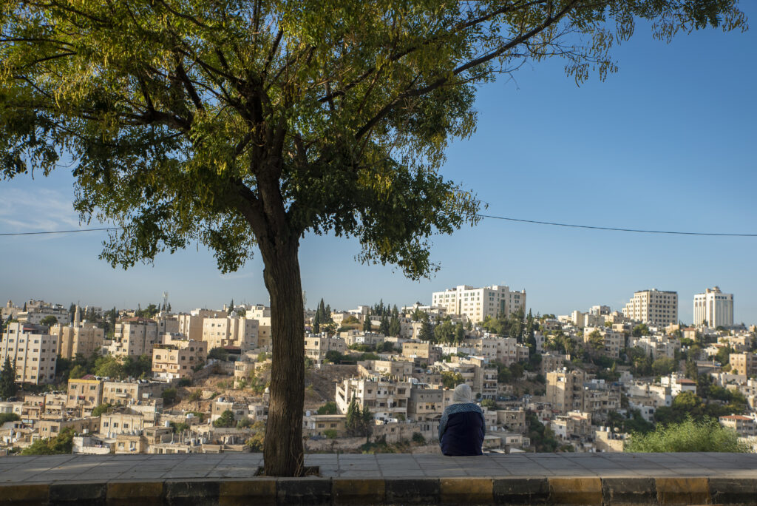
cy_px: 253
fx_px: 842
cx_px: 378
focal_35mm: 40
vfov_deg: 33.4
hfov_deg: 48.4
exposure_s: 1/320
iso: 100
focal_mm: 40
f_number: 4.5
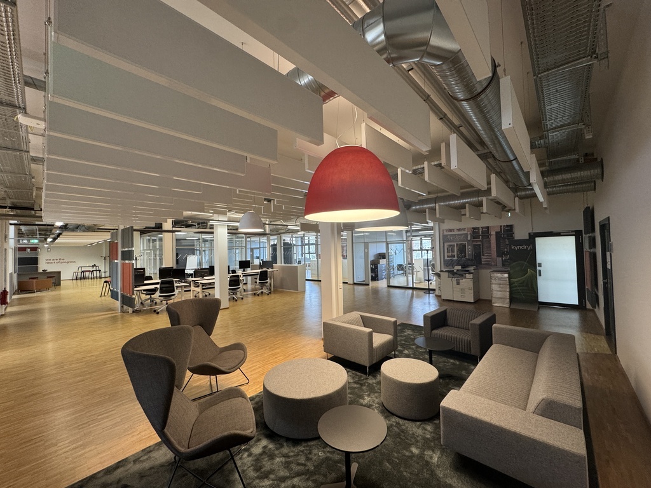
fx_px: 263
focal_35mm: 14
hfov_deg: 102.1
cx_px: 326
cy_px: 244
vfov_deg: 85.7
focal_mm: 2.22
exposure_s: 1/100
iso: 160
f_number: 2.2
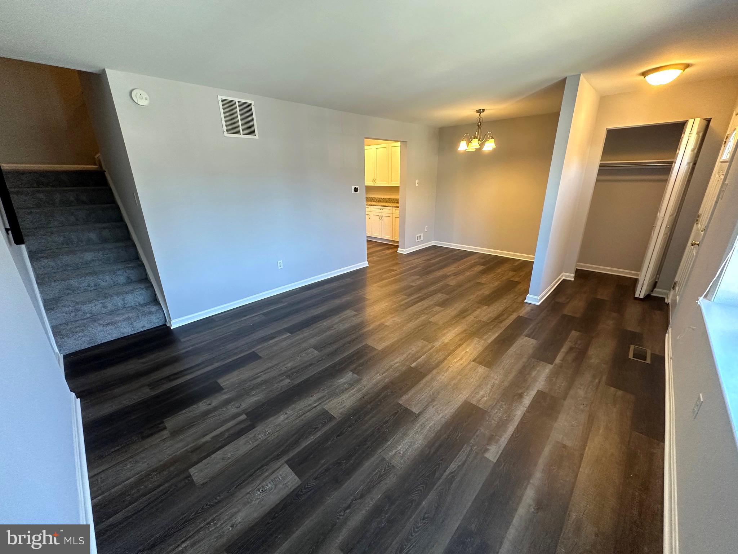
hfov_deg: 102.1
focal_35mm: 14
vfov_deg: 85.7
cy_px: 277
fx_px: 298
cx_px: 369
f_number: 2.2
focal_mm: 2.22
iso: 200
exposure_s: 1/60
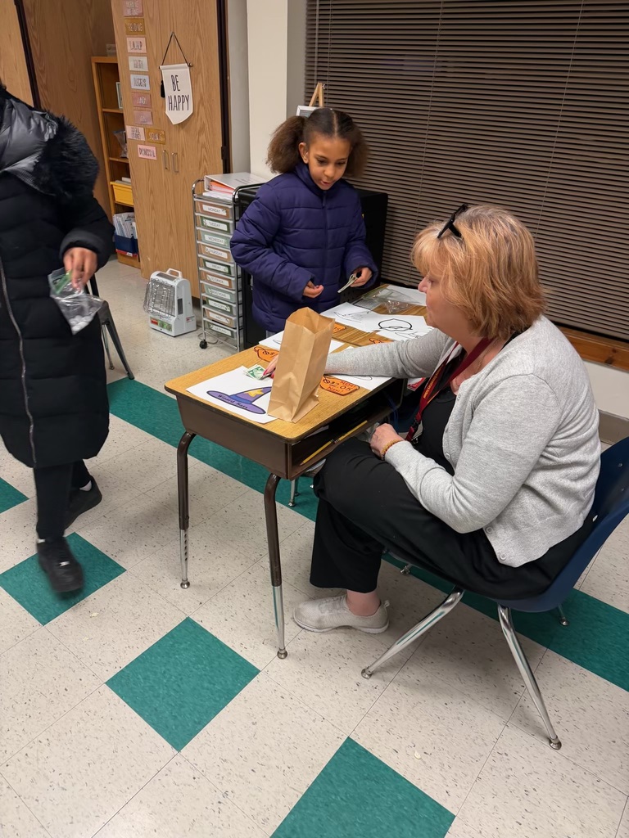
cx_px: 314
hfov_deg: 56.8
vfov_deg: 71.6
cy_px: 419
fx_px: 581
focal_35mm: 24
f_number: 1.78
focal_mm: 6.76
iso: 125
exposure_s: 1/60
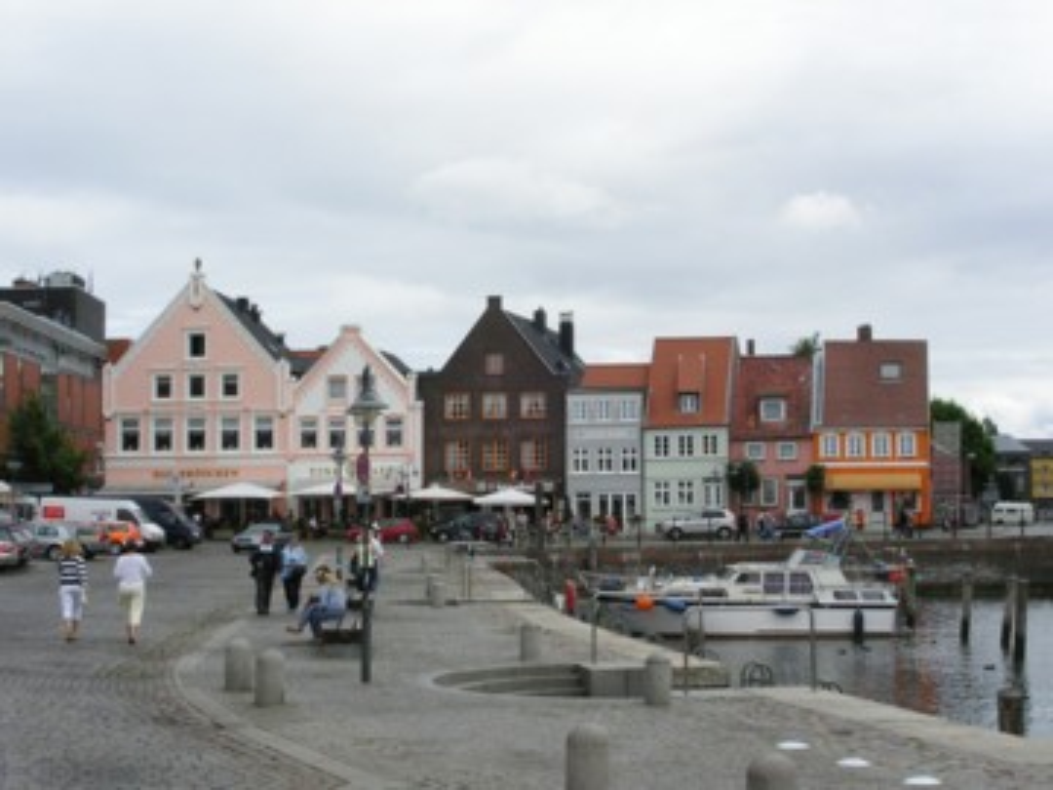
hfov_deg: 32.2
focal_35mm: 60
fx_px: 1825
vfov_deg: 24.4
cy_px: 395
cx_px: 526
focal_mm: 12.5
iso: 100
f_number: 6.7
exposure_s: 1/350
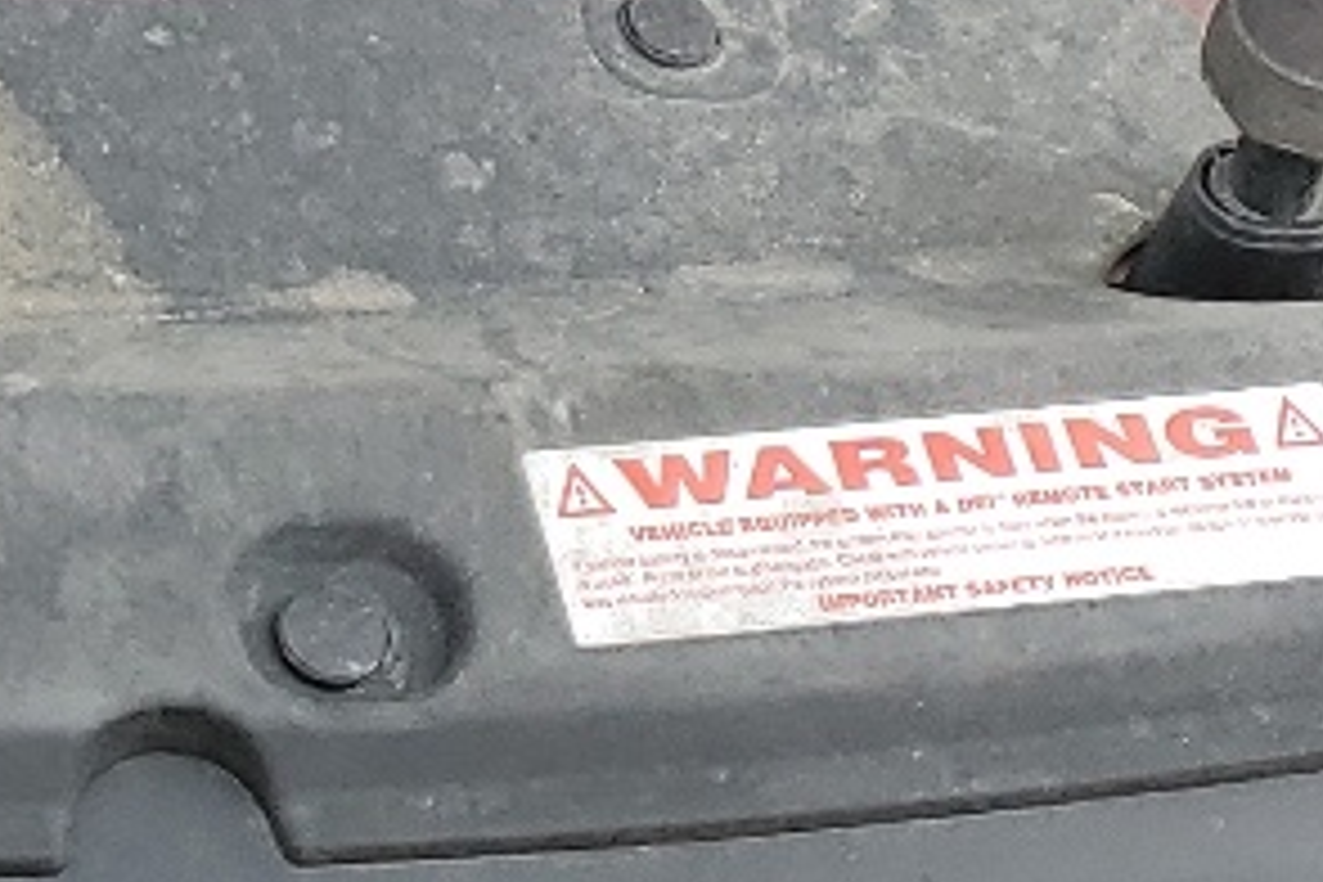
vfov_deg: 8.7
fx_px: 5402
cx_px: -644
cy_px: -1026
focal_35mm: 147
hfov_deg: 13.2
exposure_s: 1/1250
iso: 50
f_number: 1.5
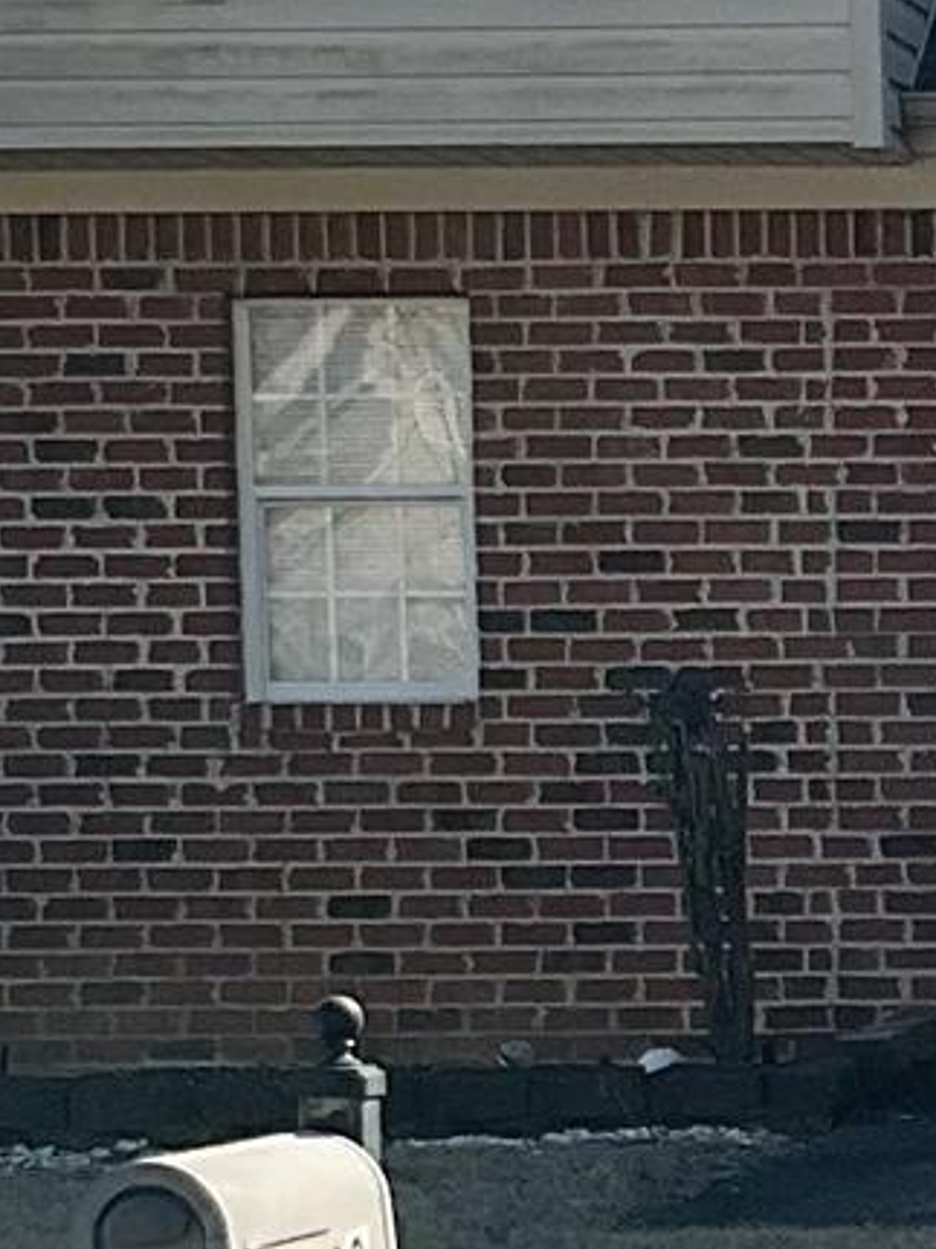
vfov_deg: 12.7
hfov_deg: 9.0
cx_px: 1875
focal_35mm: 155
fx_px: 5591
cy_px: 1040
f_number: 1.8
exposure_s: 1/1577
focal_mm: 3
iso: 25
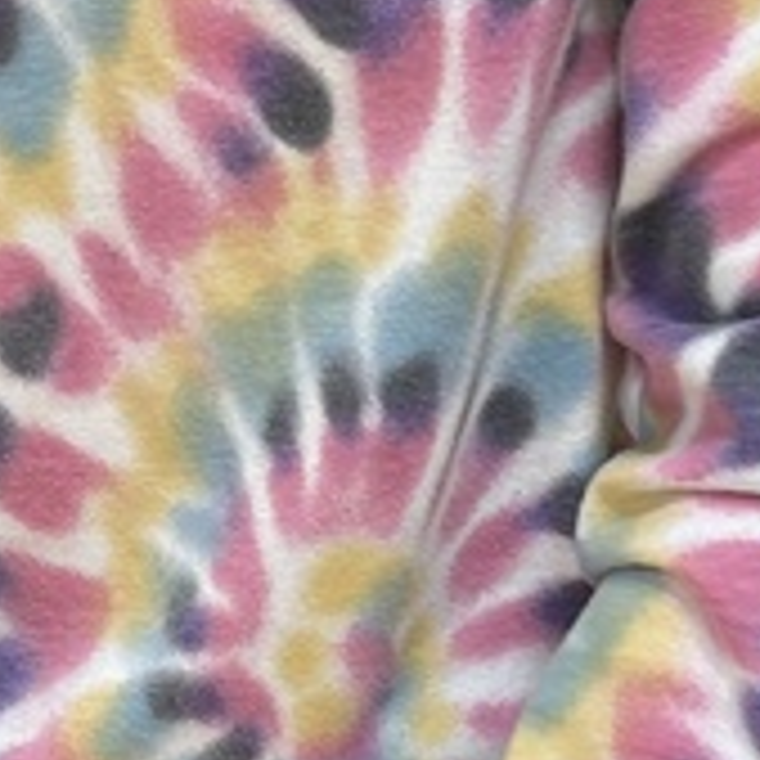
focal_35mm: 139
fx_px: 3453
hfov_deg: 12.5
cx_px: 180
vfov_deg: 12.6
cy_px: 342
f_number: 1.5
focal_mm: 5.7
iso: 40
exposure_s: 1/61
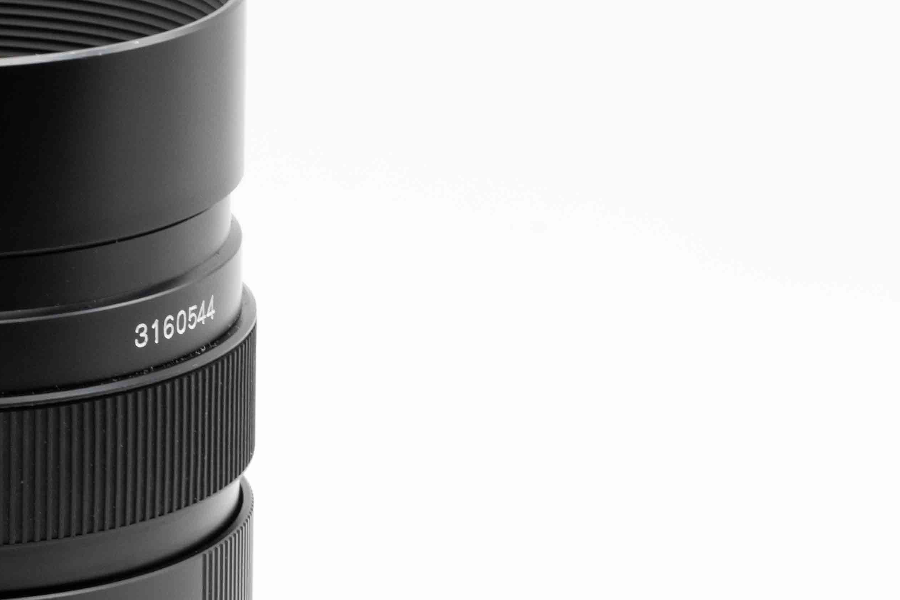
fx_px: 5349
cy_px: 544
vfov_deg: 6.4
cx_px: -78
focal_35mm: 214
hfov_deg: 9.5
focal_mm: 90
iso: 3200
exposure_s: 1/125
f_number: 13
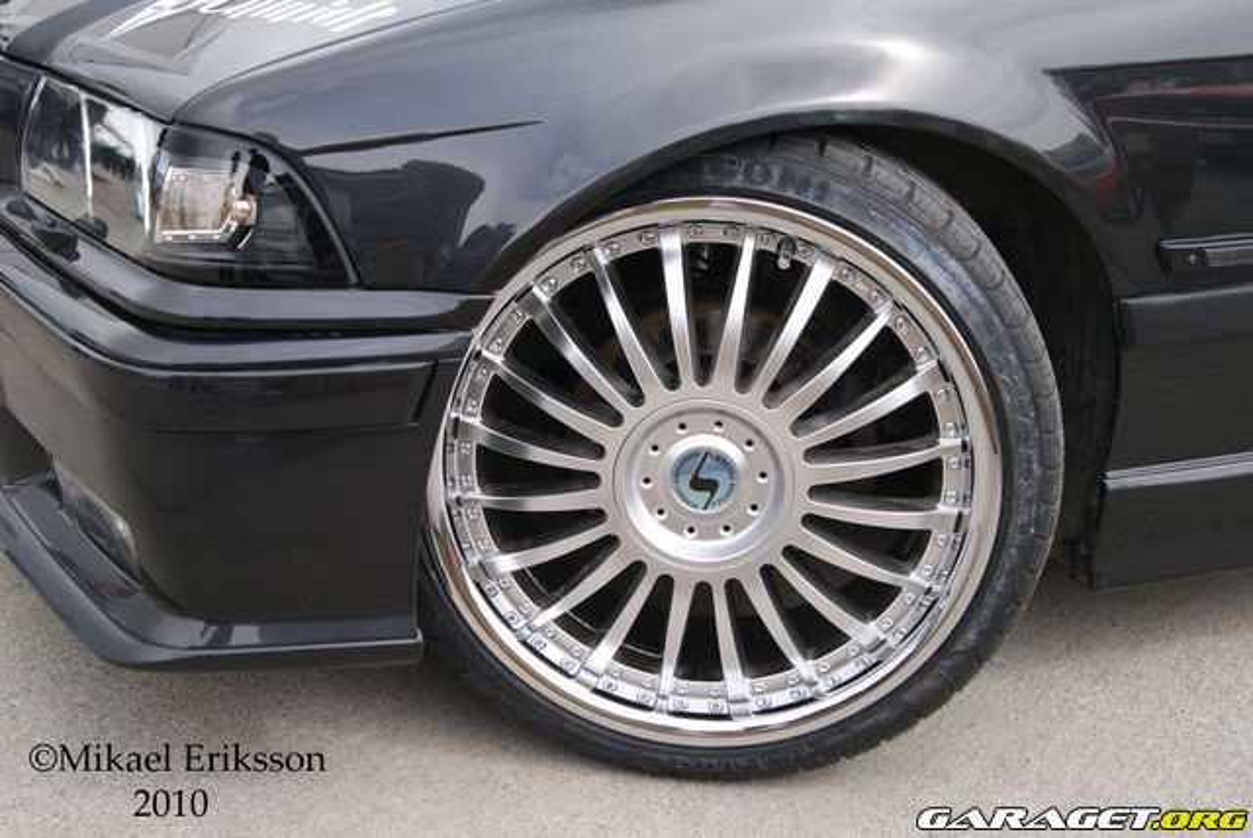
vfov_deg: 32.0
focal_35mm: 42
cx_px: 626
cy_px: 419
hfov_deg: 46.4
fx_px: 1463
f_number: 6.3
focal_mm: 28
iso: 100
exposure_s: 1/125
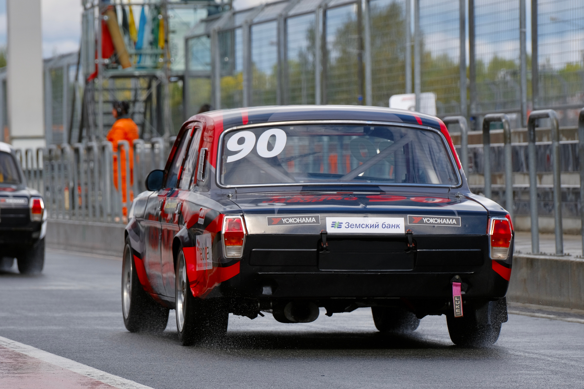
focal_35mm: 257
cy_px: 194
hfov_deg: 8.0
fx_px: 4169
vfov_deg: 5.3
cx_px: 292
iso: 160
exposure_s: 1/750
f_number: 5.6
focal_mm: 171.3
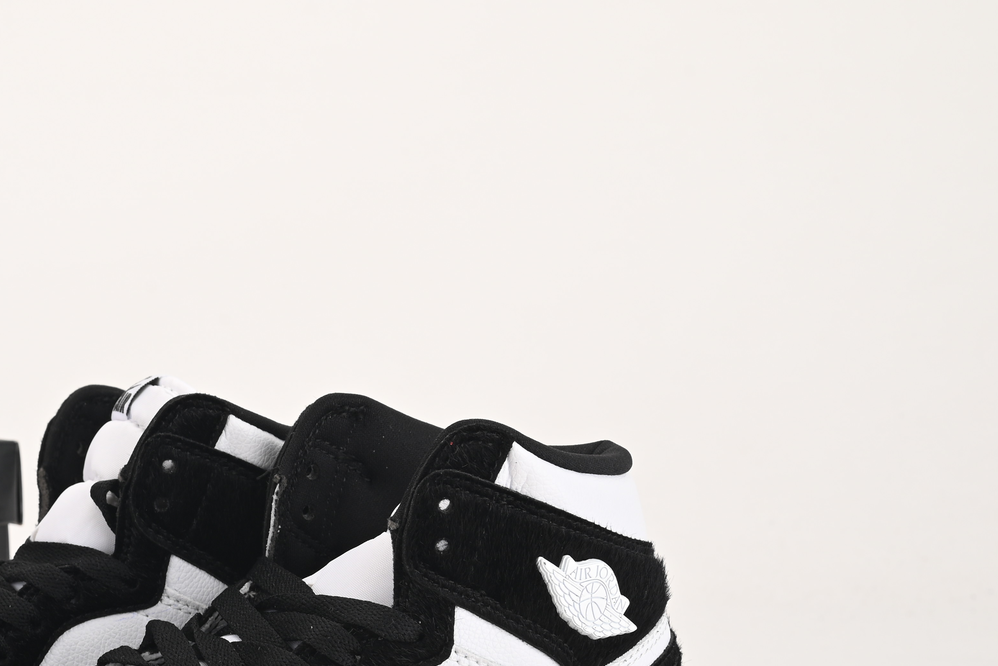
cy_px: 587
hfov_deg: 22.7
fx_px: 2412
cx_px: 80
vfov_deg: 15.6
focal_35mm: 87
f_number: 11
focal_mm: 45
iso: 100
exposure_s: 1/200
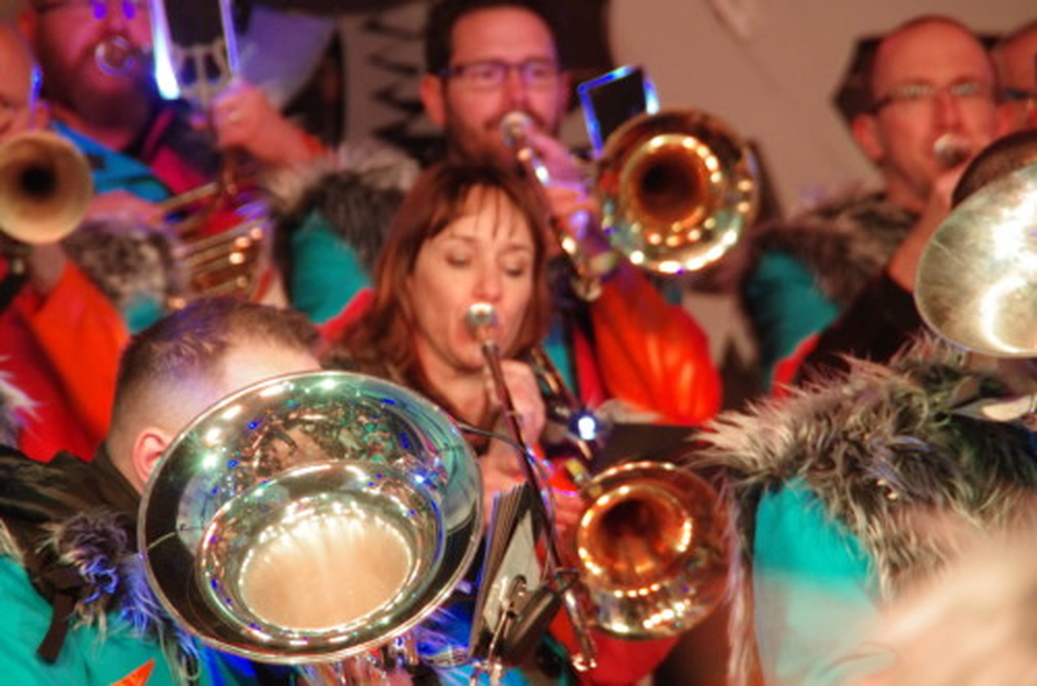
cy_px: 343
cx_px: 518
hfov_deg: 6.9
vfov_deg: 4.6
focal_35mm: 300
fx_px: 8622
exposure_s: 1/13
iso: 3200
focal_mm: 200
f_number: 6.3
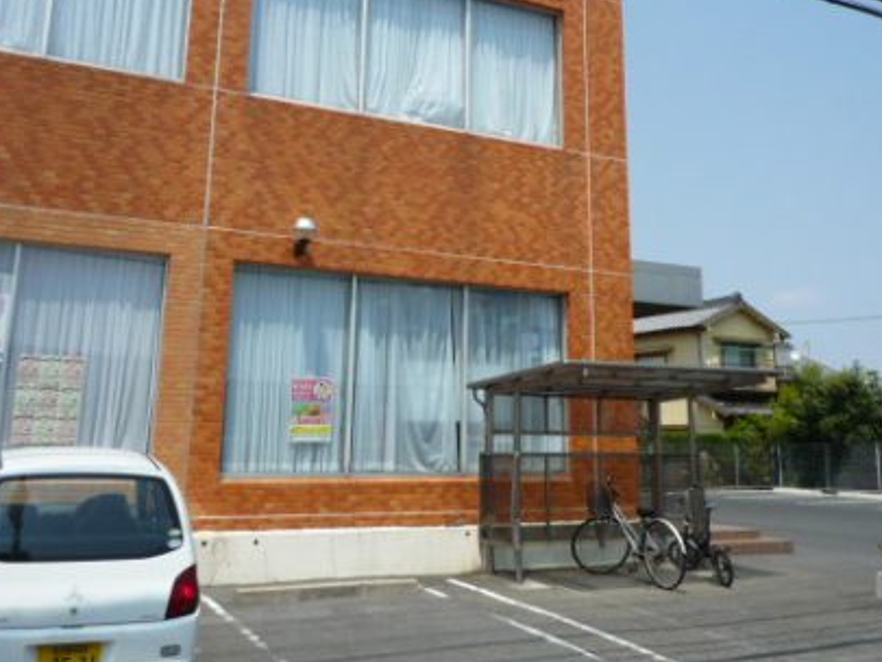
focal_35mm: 37
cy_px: 196
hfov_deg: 50.1
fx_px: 943
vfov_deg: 38.0
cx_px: 451
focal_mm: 4.4
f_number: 5
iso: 100
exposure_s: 1/800
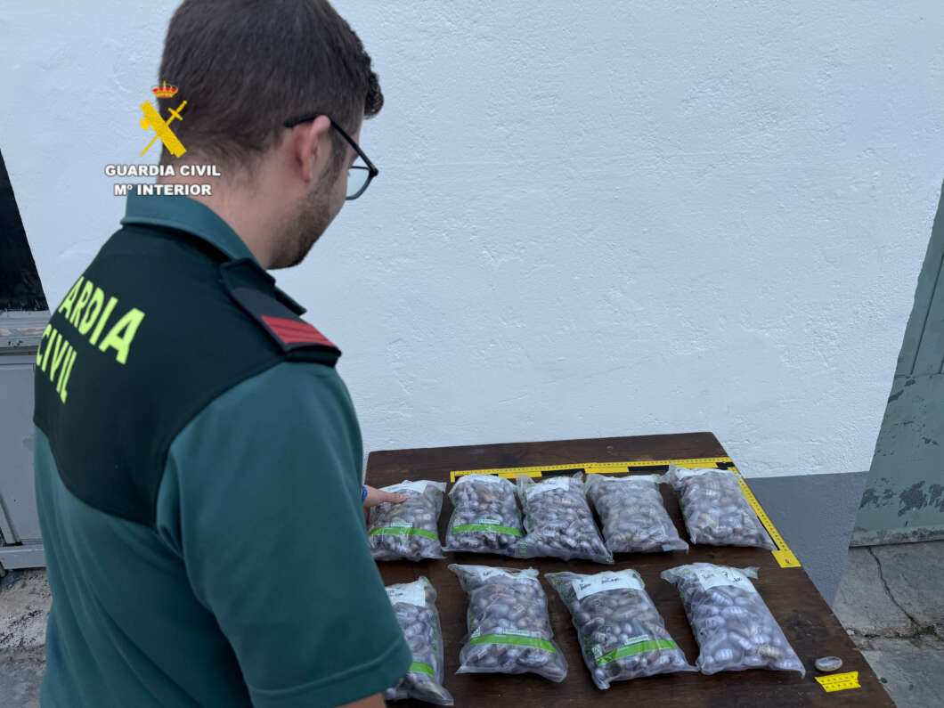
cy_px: 354
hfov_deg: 71.6
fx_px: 654
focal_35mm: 24
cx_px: 472
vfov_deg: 56.8
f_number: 1.78
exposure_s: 1/488
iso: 80
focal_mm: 6.76
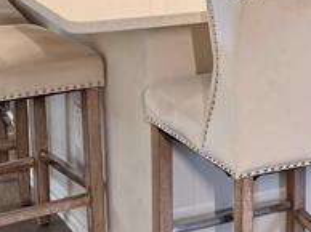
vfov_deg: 11.6
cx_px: 380
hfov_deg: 15.0
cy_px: 32
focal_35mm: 127
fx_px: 1140
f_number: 1.78
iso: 160
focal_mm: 6.76
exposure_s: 1/60
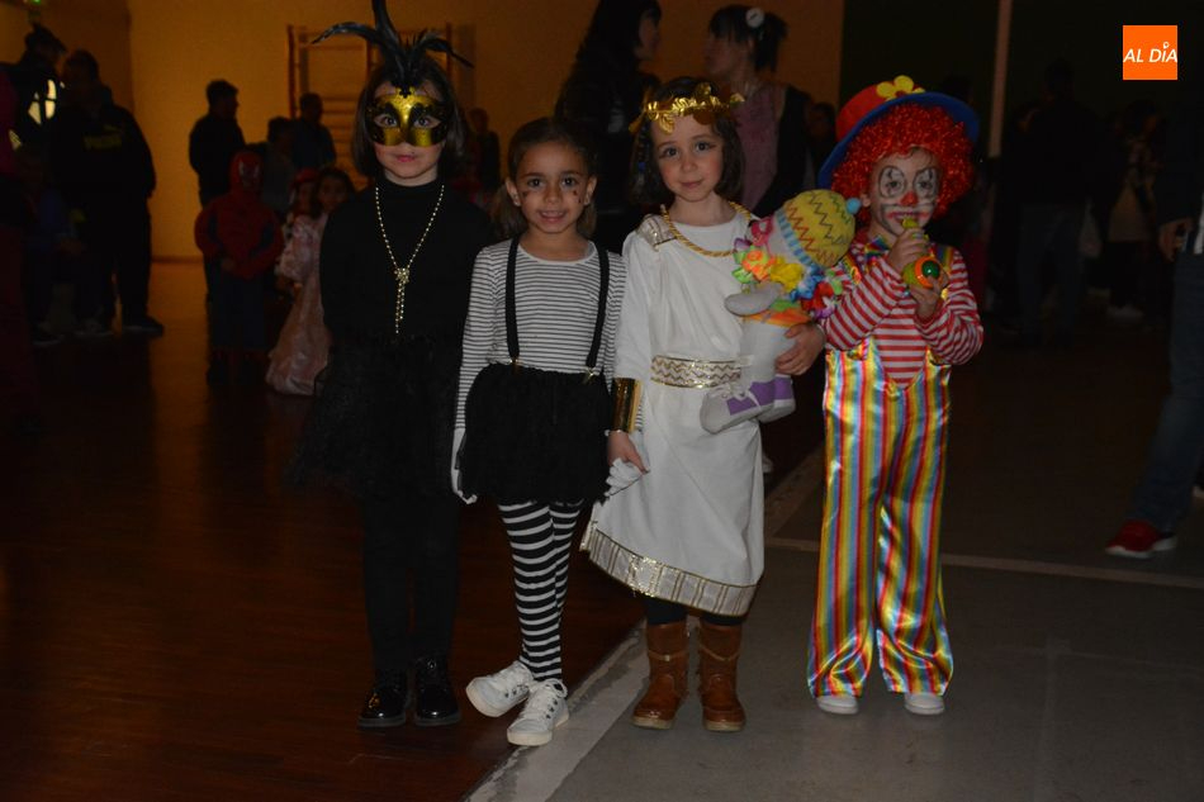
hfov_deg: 46.4
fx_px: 1404
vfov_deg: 31.9
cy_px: 401
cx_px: 602
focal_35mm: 42
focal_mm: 28
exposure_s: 1/60
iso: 3200
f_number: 4
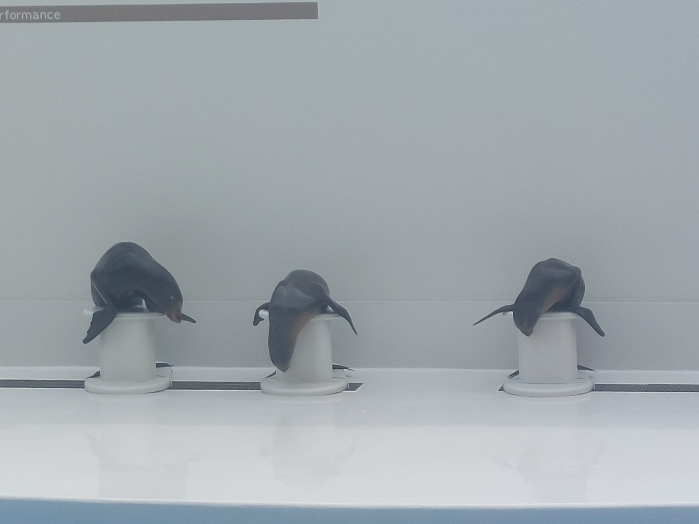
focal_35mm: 24
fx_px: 485
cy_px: 262
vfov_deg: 56.8
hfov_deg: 71.6
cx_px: 350
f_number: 1.8
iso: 25
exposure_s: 1/1100
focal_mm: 5.23
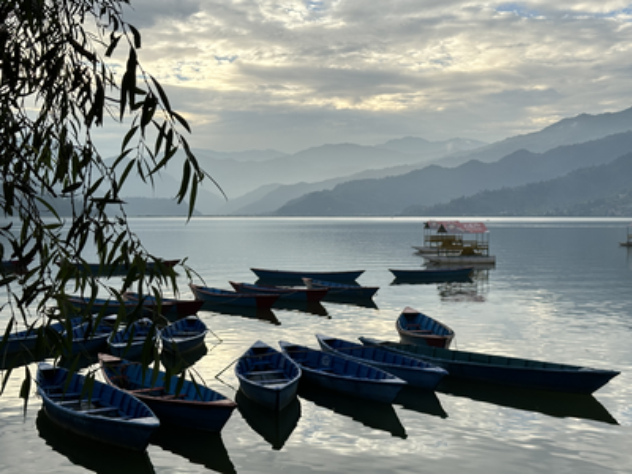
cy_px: 237
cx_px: 316
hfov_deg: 39.7
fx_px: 876
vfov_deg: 30.3
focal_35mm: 48
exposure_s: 1/1107
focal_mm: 6.86
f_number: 1.78
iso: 64
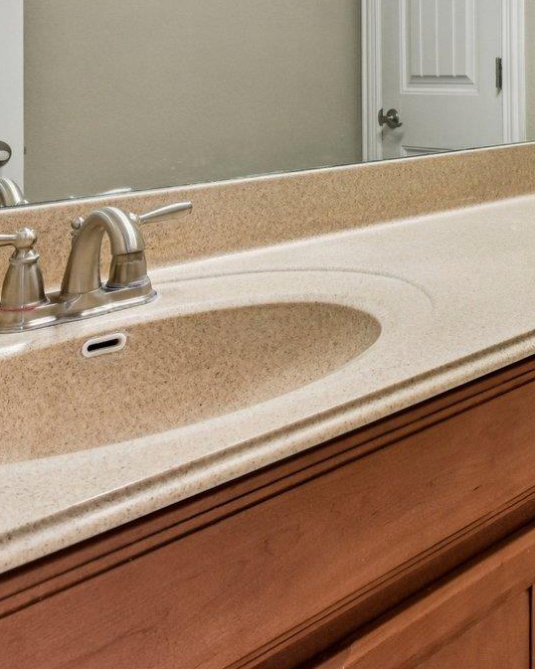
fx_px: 792
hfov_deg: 31.8
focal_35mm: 40
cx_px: 624
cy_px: 51
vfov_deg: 41.7
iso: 500
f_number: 8
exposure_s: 1/15
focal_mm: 14
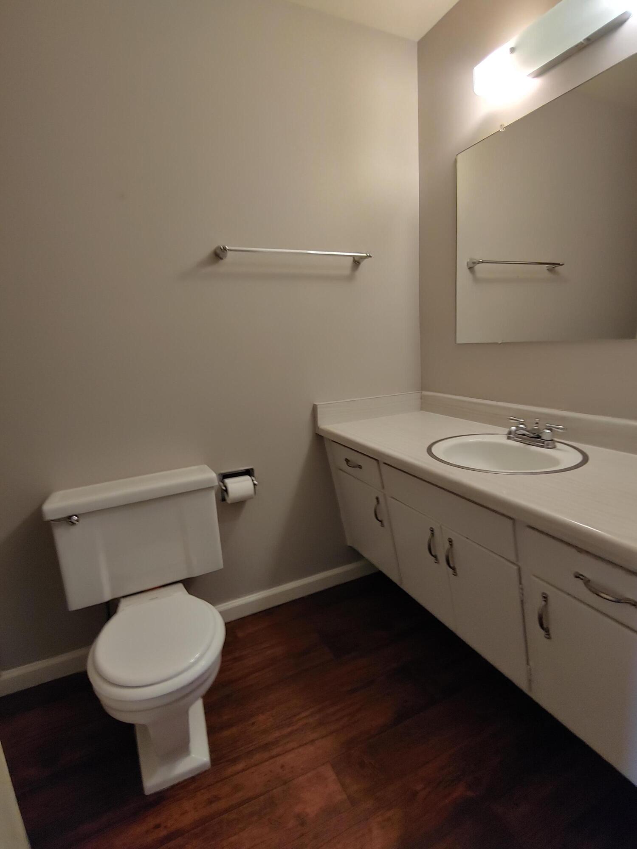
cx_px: 318
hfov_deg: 78.1
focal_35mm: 16
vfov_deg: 94.5
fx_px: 393
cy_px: 424
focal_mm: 2.18
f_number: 1.9
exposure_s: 1/24
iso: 150
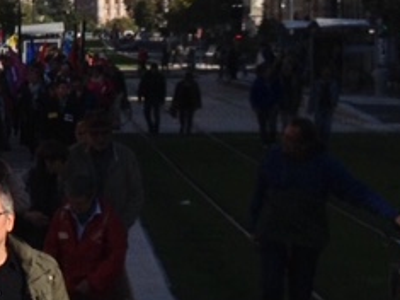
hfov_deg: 9.7
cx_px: -391
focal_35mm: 191
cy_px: 124
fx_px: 2206
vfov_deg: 7.8
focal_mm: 4.28
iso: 50
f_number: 2.4
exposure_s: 1/2513
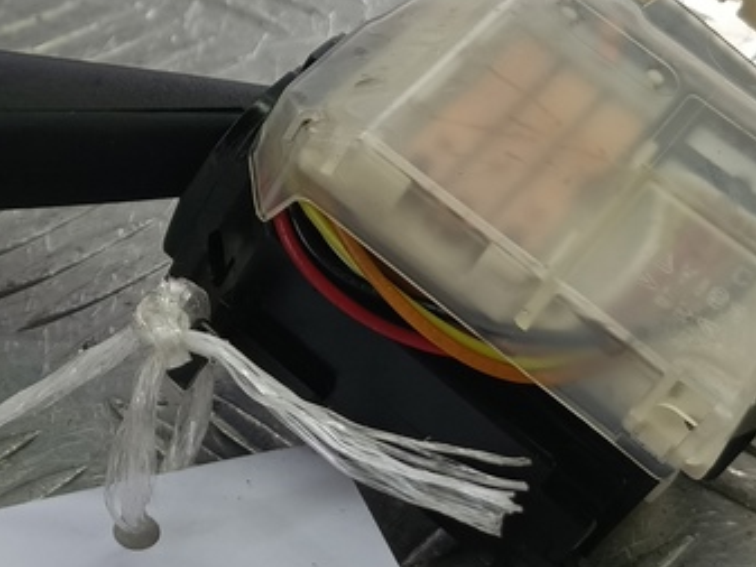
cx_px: 114
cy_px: 199
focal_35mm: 82
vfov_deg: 18.0
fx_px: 1791
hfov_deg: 23.4
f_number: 1.6
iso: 119
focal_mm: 4.11
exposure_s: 1/100
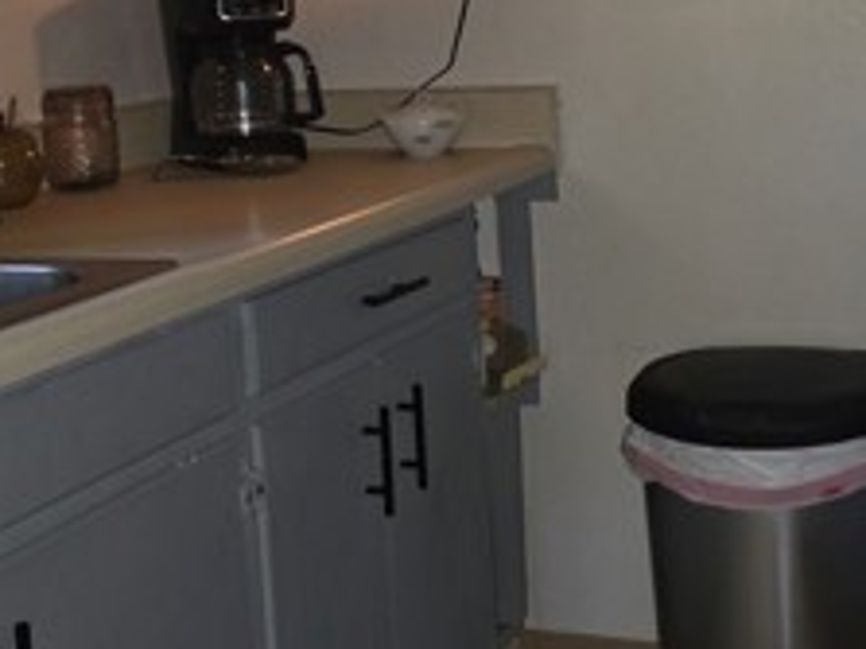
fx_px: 1650
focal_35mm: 66
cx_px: 617
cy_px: 183
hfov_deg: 29.1
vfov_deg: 22.1
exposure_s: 1/24
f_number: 1.7
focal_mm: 6.3
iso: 125
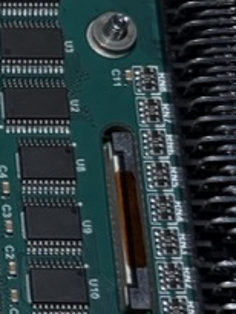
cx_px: -265
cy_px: 83
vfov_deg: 12.2
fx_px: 1471
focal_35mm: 162
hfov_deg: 8.6
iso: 125
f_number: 1.6
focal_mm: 5.96
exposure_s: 1/100
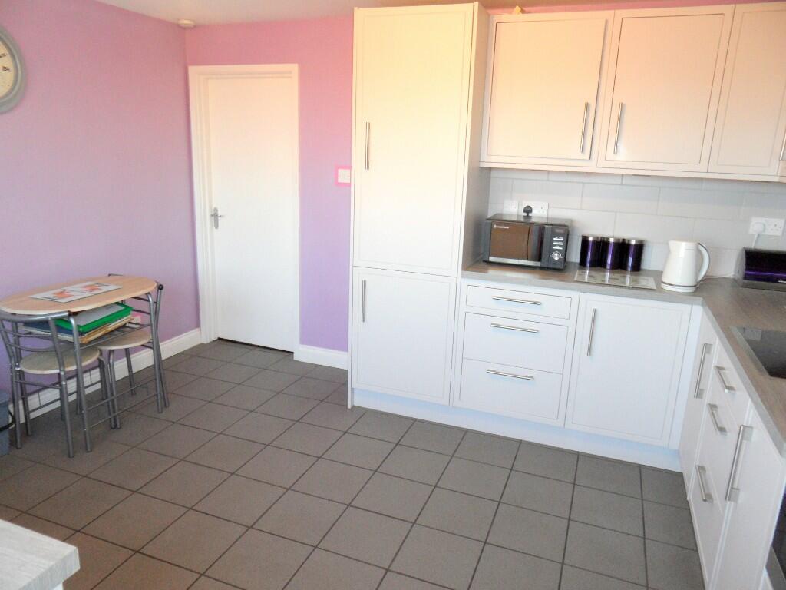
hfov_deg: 71.6
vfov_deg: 56.8
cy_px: 295
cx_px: 393
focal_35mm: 24
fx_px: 545
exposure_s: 1/30
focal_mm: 3.9
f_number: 3.2
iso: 120
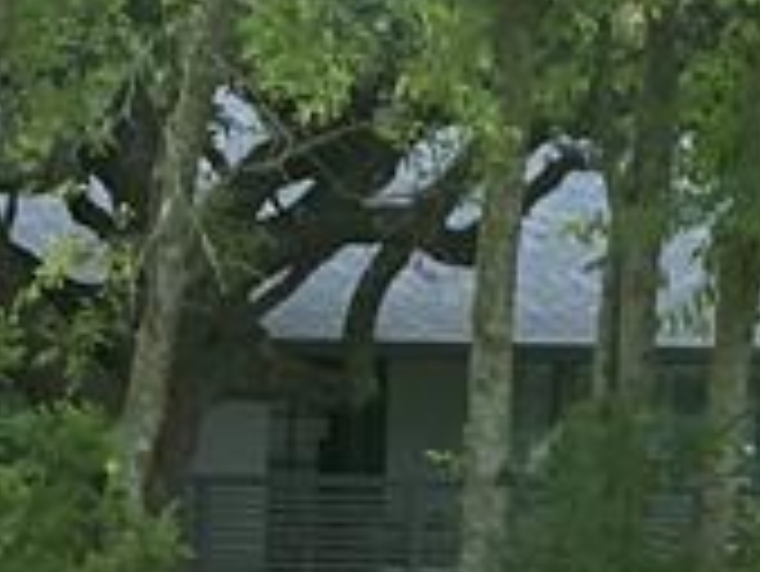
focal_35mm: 315
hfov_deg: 6.3
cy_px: 1315
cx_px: 283
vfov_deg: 4.6
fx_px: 6921
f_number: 2
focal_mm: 6
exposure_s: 1/461
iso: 20
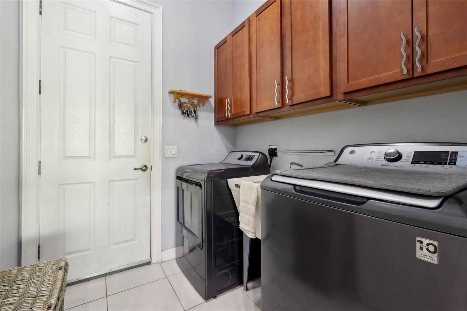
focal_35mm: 15
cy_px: 156
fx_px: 195
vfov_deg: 77.3
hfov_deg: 100.4
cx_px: 234
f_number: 8
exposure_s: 1/1.25
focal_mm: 10
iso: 400
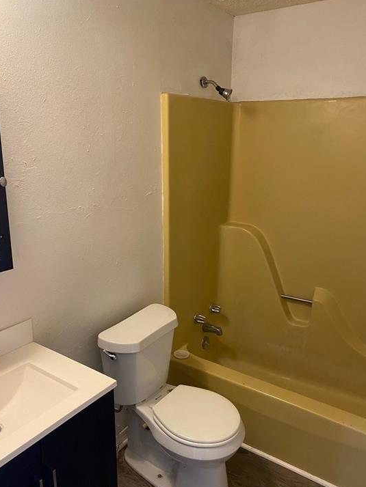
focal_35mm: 28
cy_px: 245
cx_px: 177
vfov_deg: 63.4
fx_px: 395
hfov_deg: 49.7
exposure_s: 1/60
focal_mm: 4.25
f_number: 1.8
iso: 250
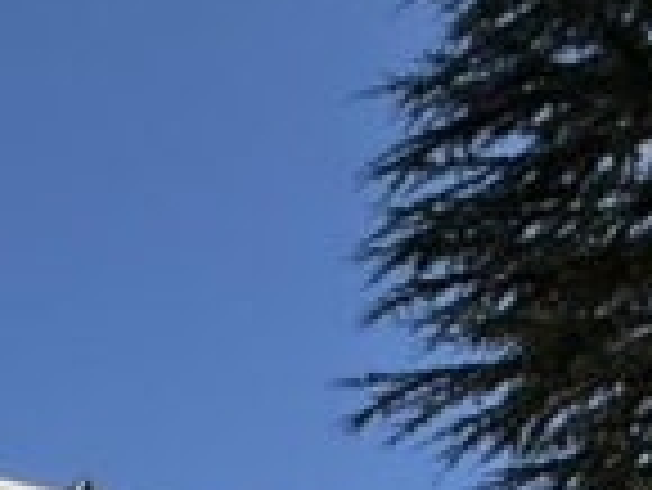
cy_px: 1560
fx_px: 1866
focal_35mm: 99
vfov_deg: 10.1
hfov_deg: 17.1
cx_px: -432
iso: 50
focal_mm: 2.22
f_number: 2.2
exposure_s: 1/1901
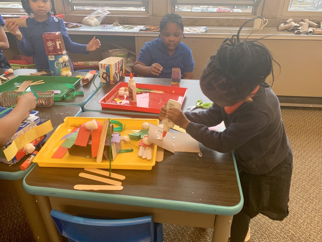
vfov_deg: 53.1
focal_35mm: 26
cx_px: 161
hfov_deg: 67.3
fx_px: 242
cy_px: 121
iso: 100
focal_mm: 4.25
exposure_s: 1/60
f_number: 1.8
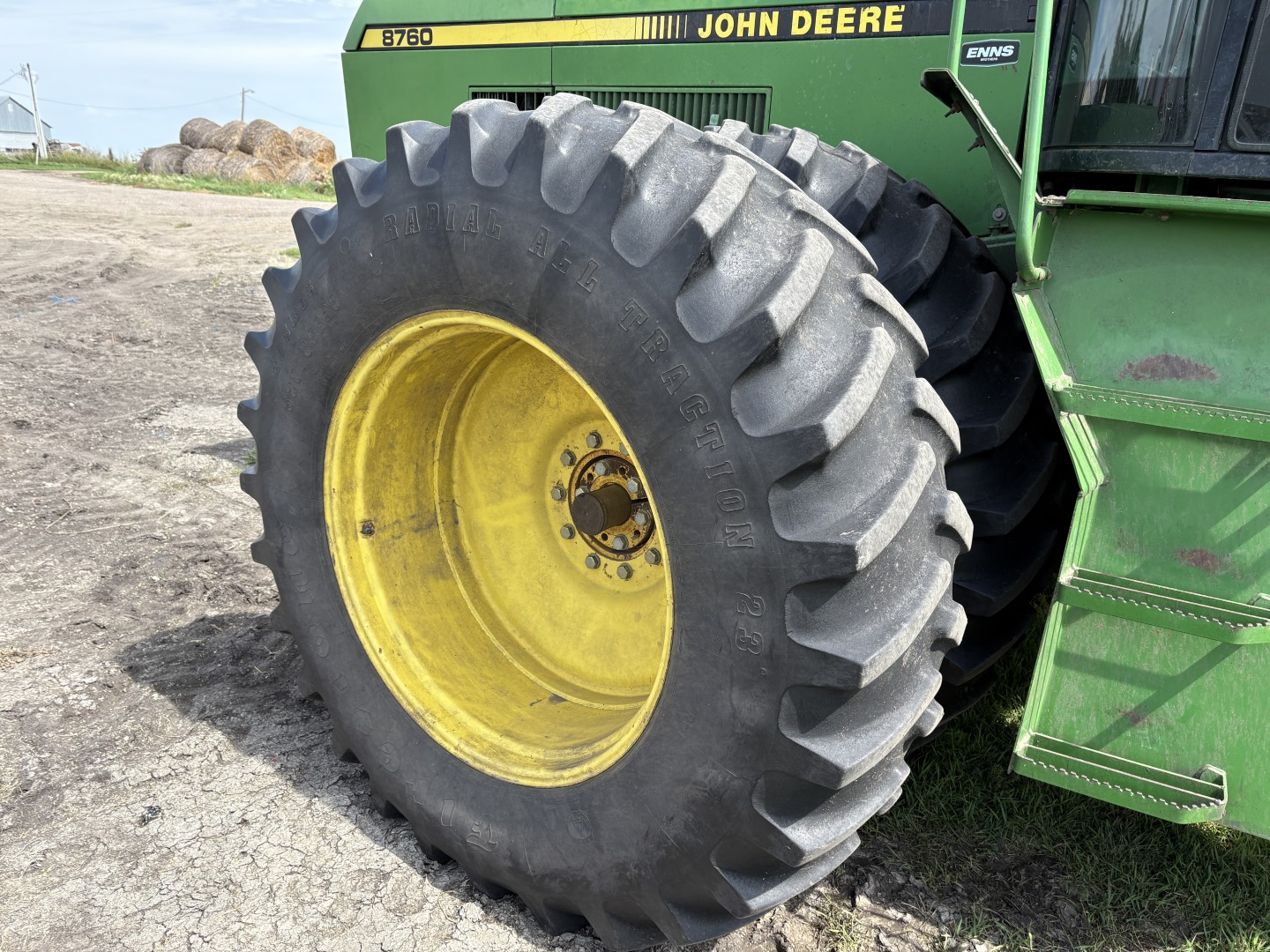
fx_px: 954
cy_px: 476
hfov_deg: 67.3
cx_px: 635
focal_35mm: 26
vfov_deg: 53.1
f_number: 1.6
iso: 50
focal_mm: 5.96
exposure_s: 1/850
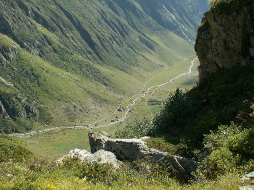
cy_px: 95
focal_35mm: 35
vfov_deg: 40.7
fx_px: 257
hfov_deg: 52.6
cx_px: 127
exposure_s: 1/125
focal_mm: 5.86
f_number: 5.6
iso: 50
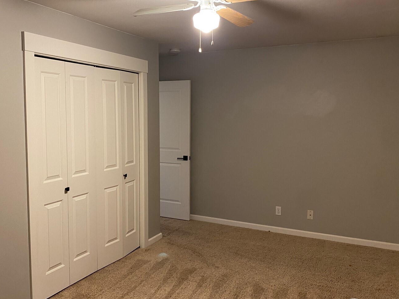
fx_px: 369
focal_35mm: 32
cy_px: 135
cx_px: 180
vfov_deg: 44.1
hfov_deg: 56.7
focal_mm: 4.25
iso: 320
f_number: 1.8
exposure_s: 1/60
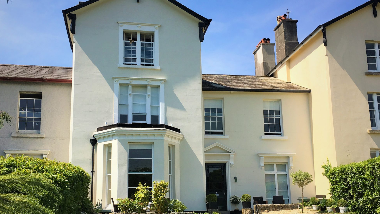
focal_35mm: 33
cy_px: 123
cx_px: 185
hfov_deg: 59.5
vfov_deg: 35.6
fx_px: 333
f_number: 2.2
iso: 25
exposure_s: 1/1425
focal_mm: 4.15
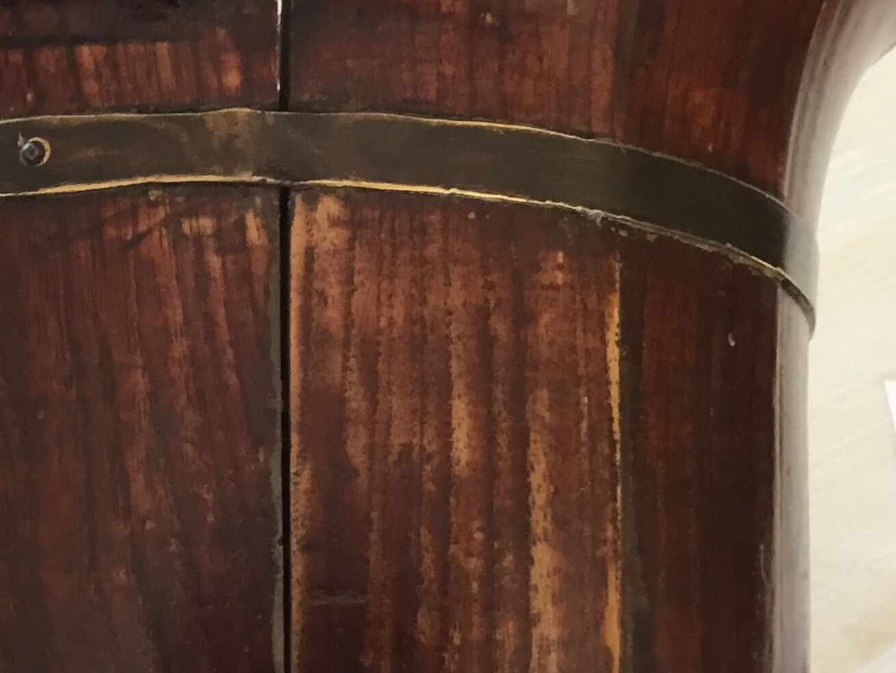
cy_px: 298
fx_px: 1993
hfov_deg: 24.1
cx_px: -16
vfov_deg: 19.1
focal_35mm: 77
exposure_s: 1/33
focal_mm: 3.3
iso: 100
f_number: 2.4
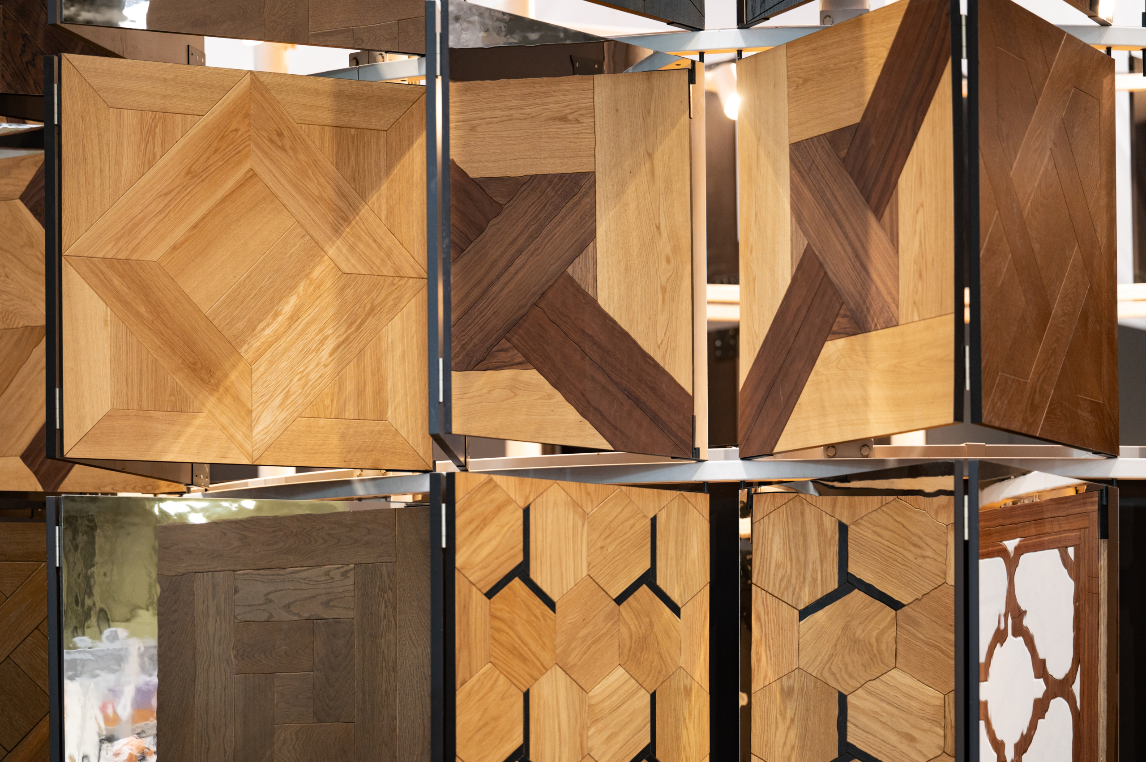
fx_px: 3276
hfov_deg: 19.8
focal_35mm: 103
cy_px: 381
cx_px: 573
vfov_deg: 13.3
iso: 1250
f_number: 2.8
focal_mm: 103
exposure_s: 1/125
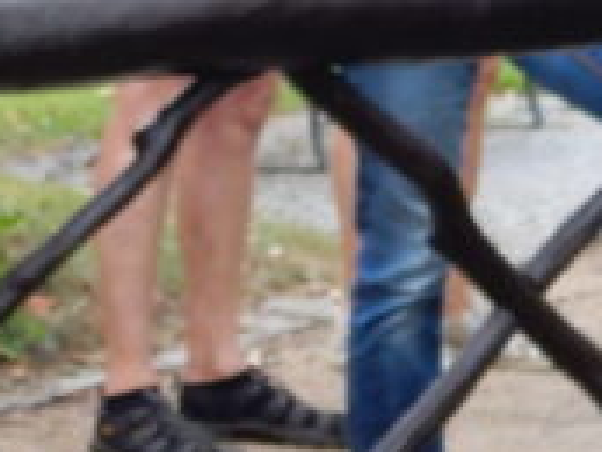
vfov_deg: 4.2
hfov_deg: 5.6
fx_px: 6178
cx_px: 324
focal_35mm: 355
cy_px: -389
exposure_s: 1/40
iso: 125
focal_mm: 10.7
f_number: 4.5
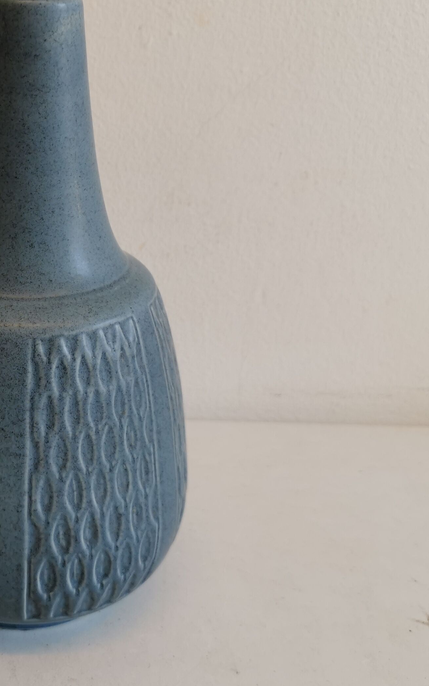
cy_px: 276
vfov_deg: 40.1
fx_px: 935
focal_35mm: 50
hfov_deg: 24.5
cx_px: -11
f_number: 1.6
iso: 50
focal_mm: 5.56
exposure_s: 1/247
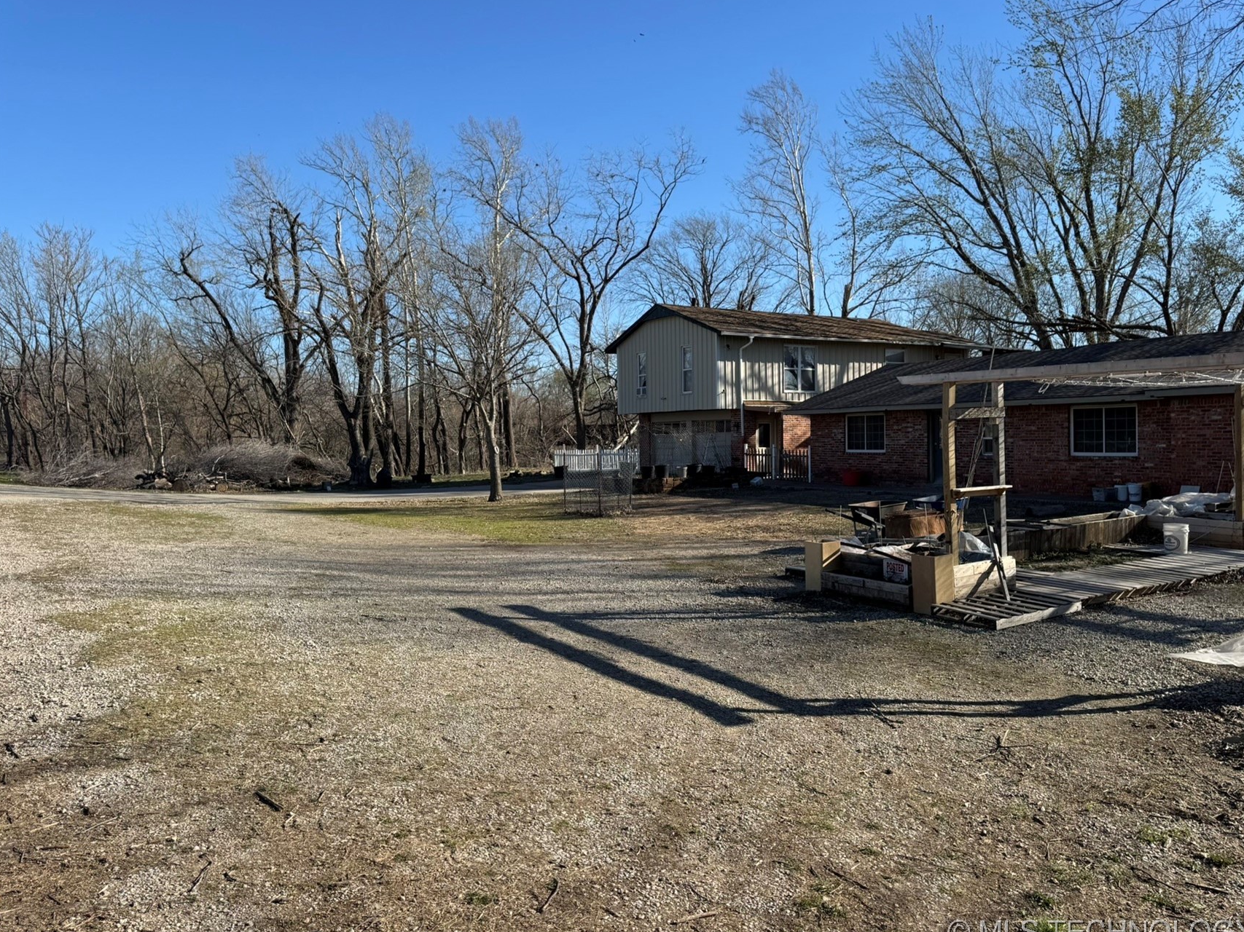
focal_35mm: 27
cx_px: 696
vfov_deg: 51.3
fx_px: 970
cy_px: 438
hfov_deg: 65.1
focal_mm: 6.76
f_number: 1.78
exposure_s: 1/3096
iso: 80
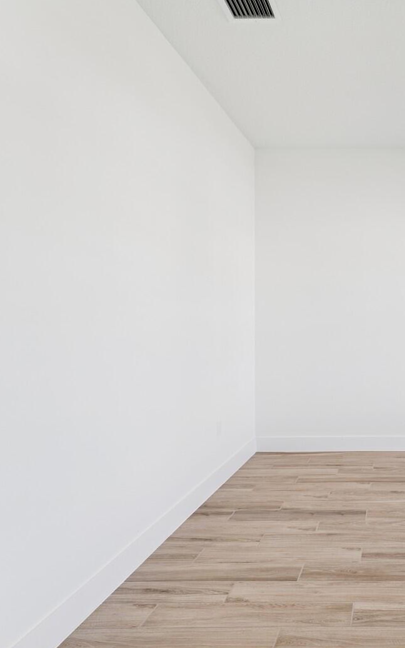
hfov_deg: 46.9
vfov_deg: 79.6
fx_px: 389
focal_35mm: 22
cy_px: 329
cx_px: 396
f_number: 8
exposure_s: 1/8
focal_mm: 14
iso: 160
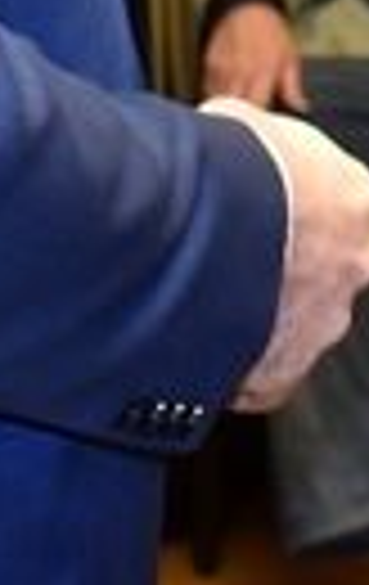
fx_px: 3453
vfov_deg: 9.2
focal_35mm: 216
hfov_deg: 6.1
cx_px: 410
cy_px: -533
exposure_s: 1/60
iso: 500
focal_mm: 18
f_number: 4
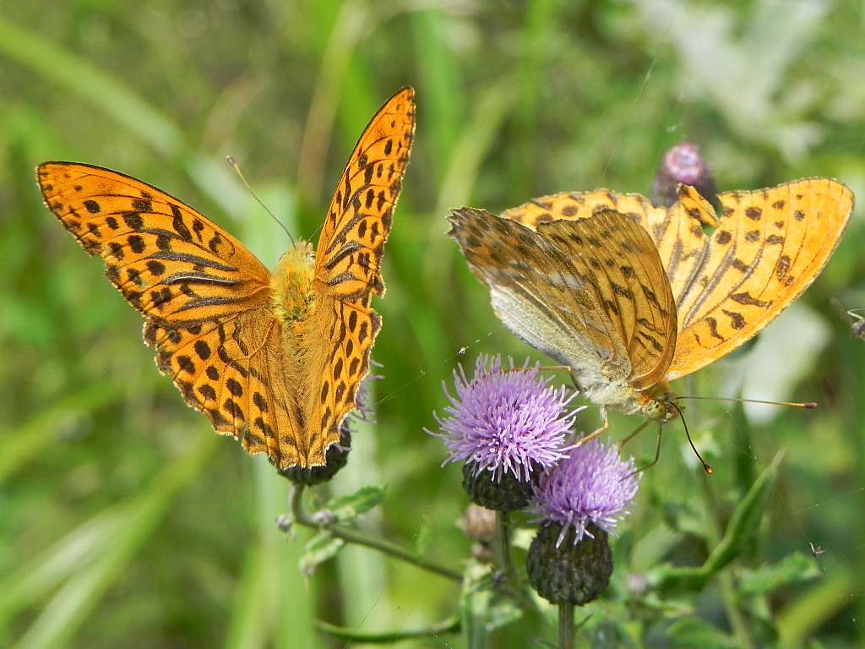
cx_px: 432
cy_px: 324
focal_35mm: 105
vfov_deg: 14.1
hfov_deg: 18.7
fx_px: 2624
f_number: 5
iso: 160
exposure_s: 1/496
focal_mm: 18.8
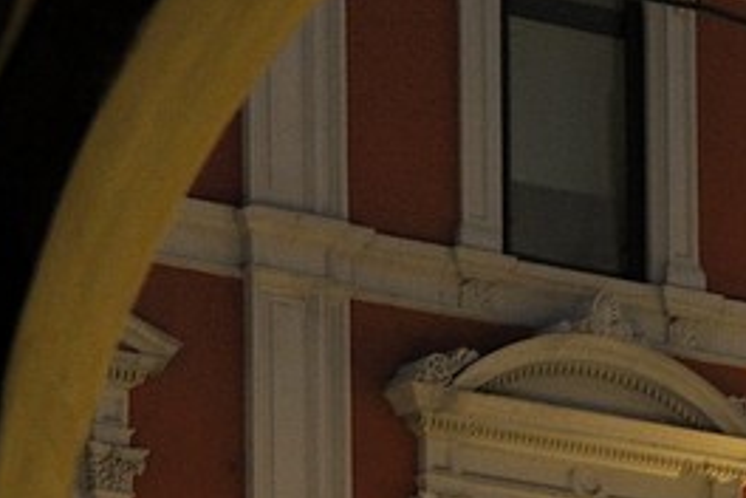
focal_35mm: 291
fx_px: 6030
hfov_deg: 6.9
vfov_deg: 4.5
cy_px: 1570
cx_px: 1286
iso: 800
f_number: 2.8
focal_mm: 48
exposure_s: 1/40
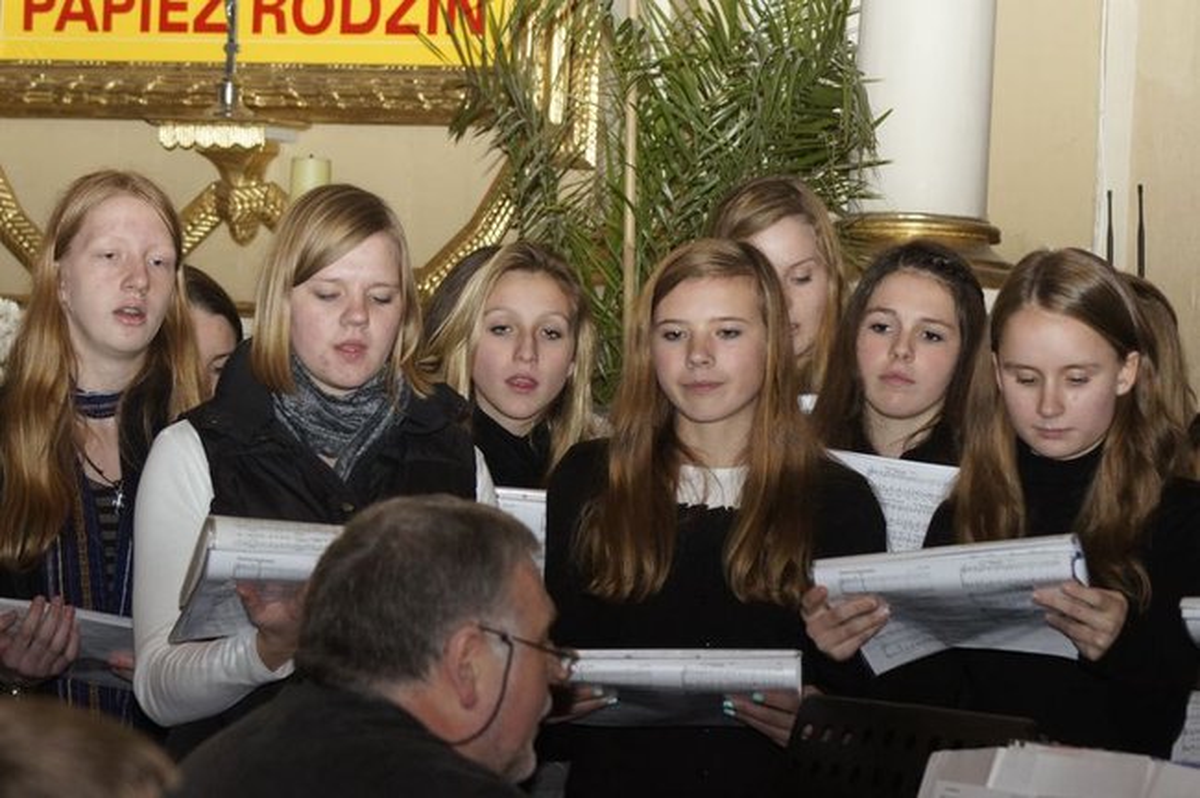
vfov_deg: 10.1
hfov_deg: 15.2
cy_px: 399
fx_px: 4495
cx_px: 600
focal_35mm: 135
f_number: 5.6
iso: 1600
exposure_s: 1/160
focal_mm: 90
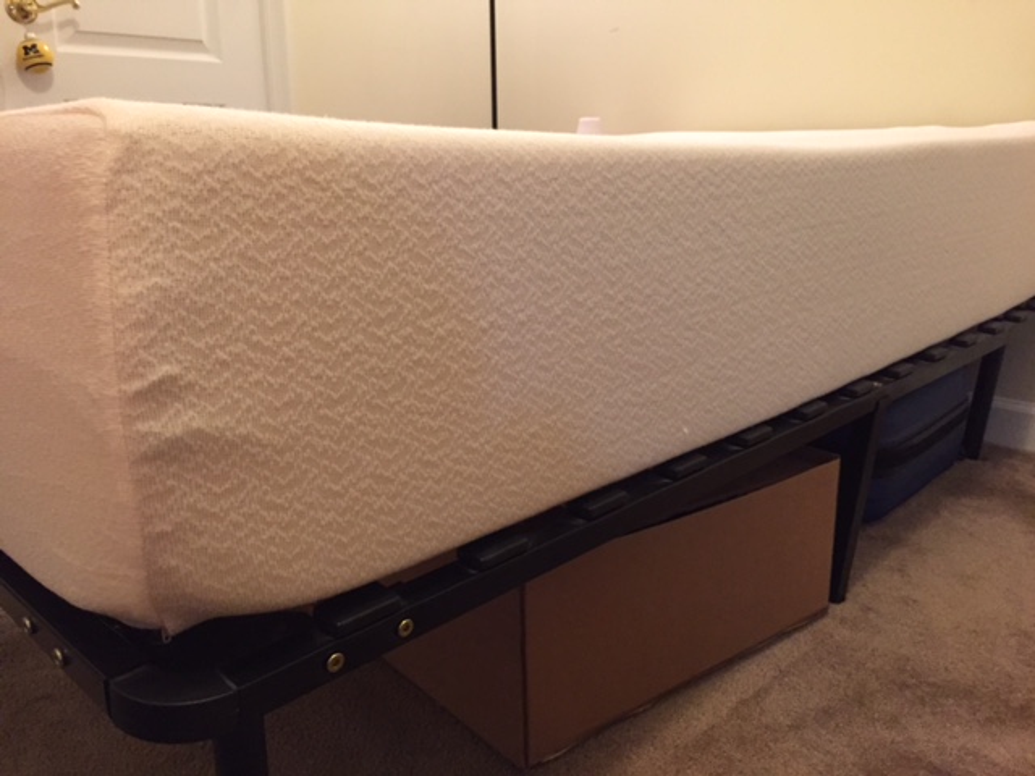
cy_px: 388
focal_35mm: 29
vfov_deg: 48.2
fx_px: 867
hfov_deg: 61.7
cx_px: 518
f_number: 2.2
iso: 250
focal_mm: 4.15
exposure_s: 1/30
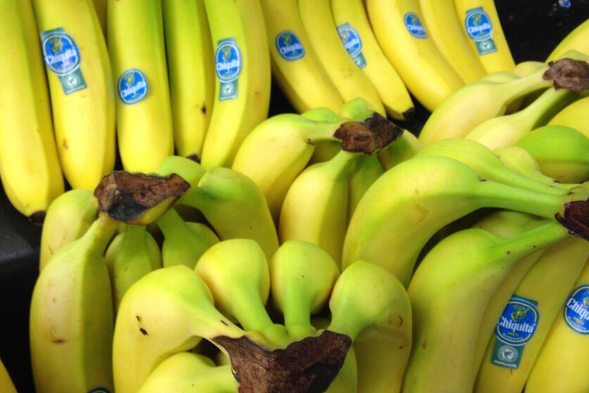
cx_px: 293
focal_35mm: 42
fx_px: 687
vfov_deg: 31.8
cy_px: 163
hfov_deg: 46.4
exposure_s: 1/20
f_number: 2.4
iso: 80
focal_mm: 4.12
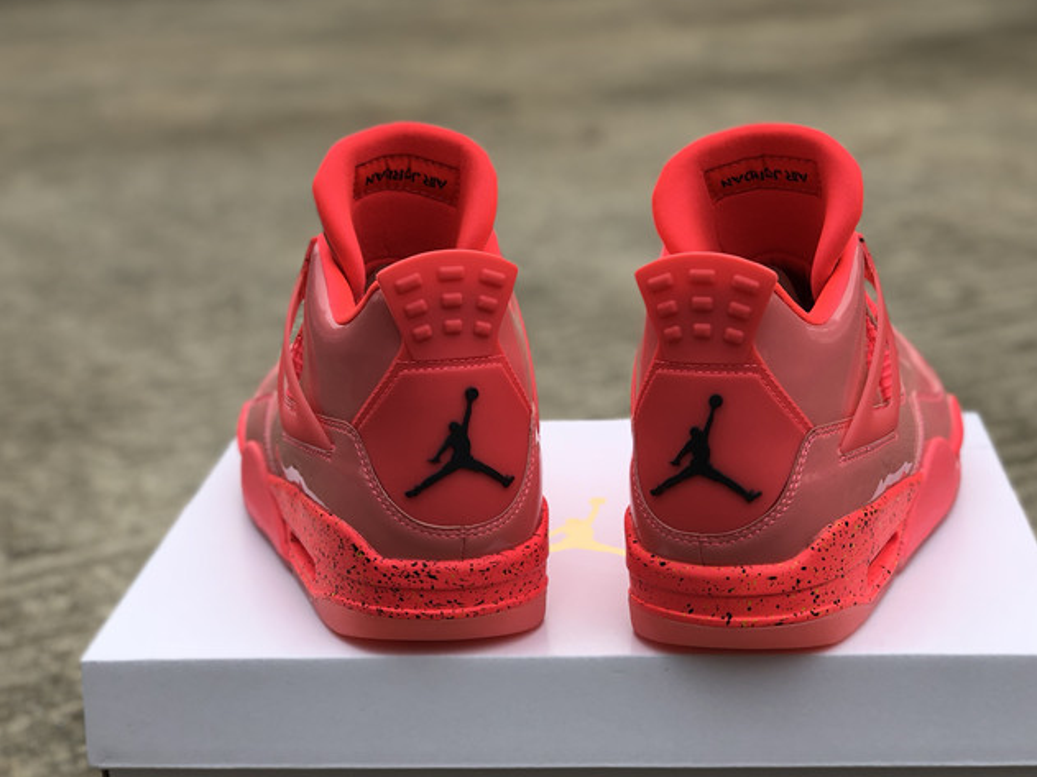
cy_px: 418
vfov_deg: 24.0
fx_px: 1827
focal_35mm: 61
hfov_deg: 31.7
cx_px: 582
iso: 16
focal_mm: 6
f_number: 2.4
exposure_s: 1/448
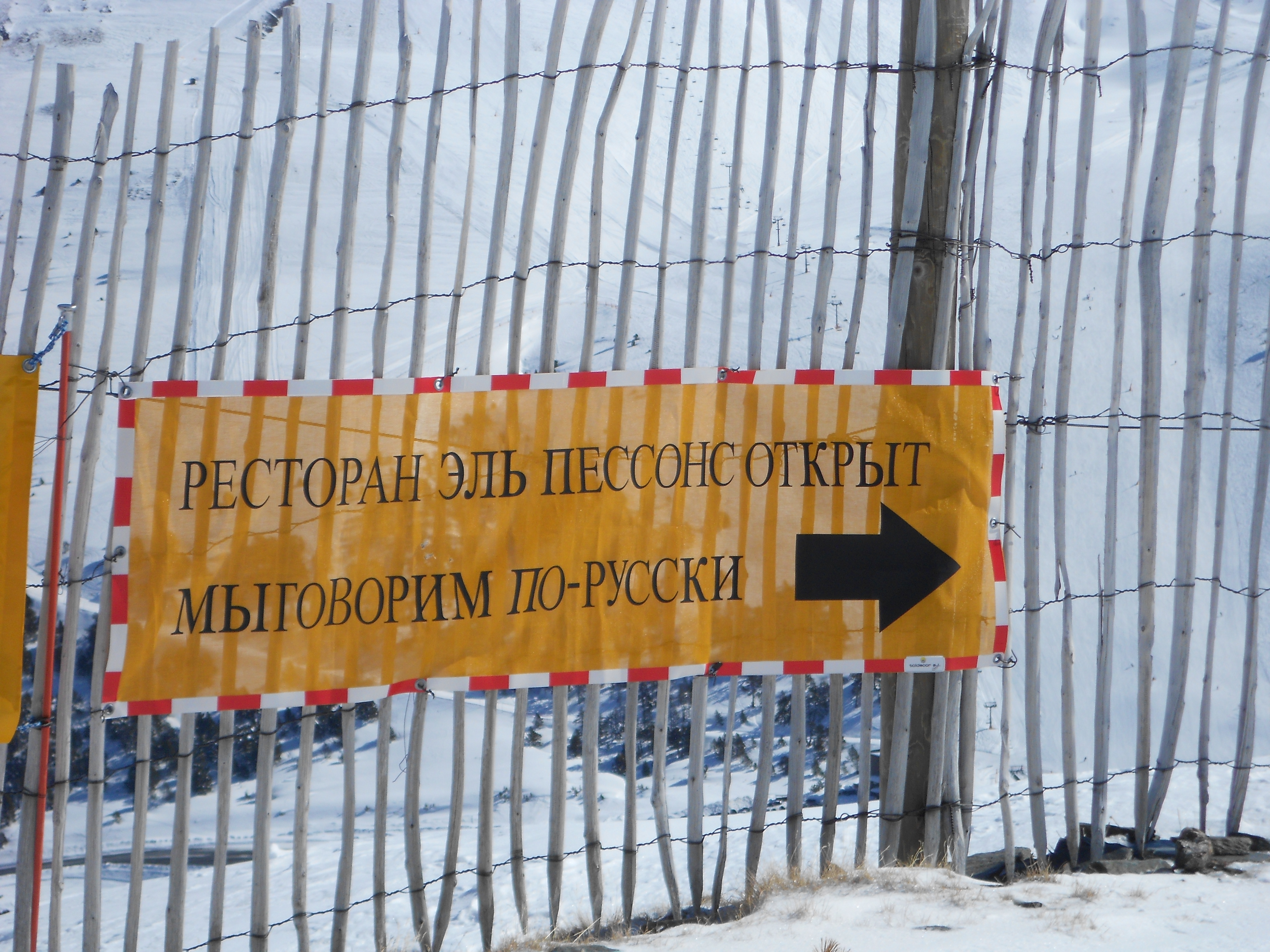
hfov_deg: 17.4
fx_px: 4146
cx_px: 635
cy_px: 476
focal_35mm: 113
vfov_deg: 13.1
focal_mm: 20.1
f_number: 6
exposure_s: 1/1000
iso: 80
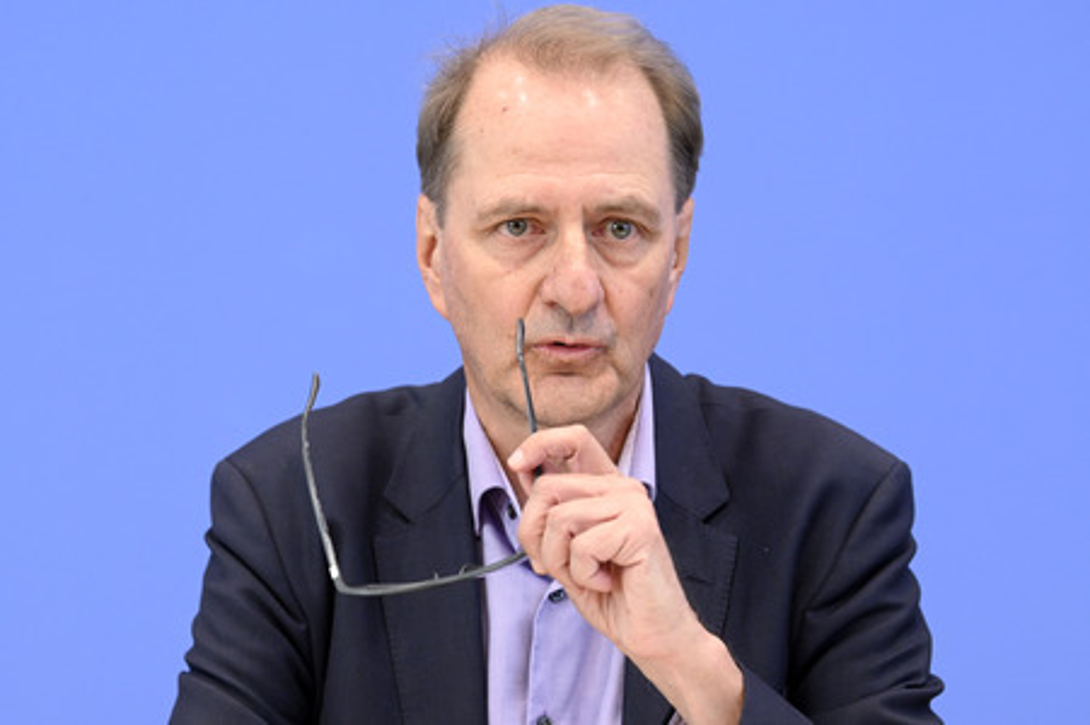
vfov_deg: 11.4
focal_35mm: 120
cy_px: 362
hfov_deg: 17.1
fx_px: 3631
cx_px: 545
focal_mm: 120
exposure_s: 1/400
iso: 3200
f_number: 5
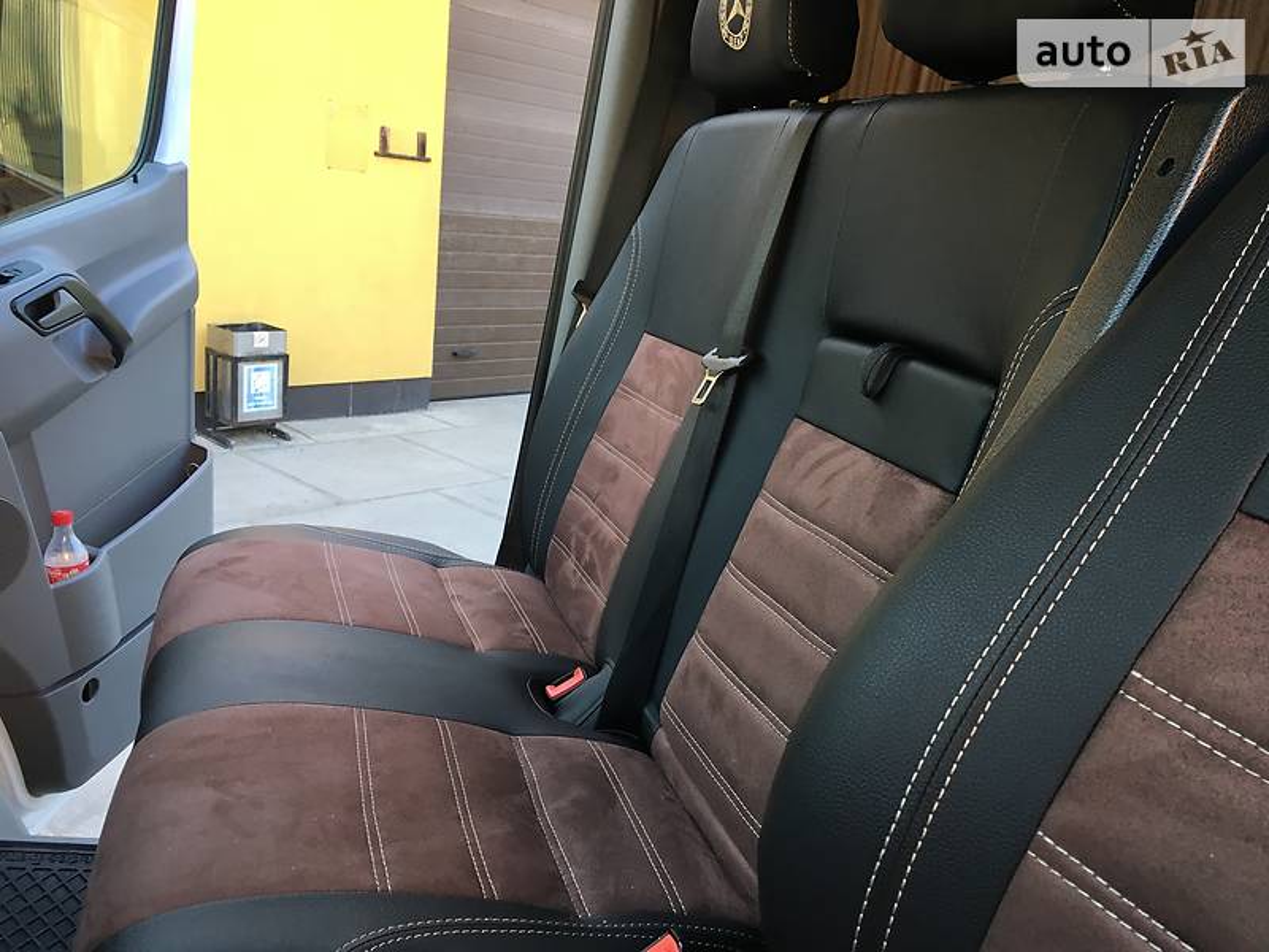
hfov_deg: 61.7
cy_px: 476
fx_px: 1063
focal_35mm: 29
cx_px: 634
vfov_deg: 48.2
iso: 25
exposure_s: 1/33
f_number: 2.2
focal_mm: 4.2
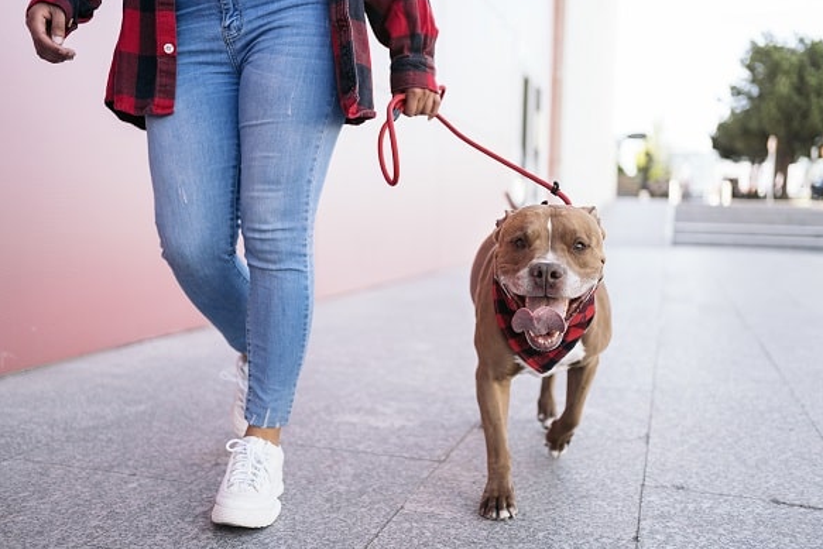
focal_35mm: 36
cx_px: 422
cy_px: 278
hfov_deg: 53.1
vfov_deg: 36.9
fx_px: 823
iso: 160
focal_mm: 35
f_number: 2
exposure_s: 1/400
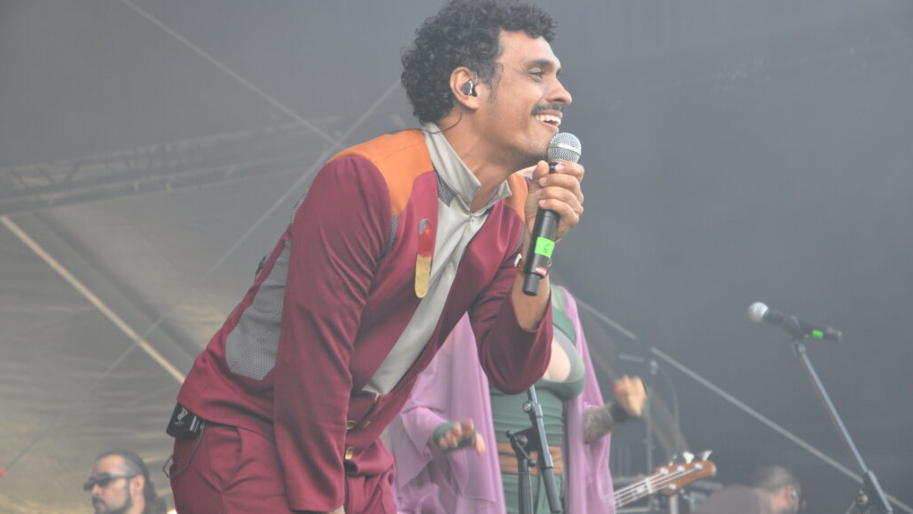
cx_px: 456
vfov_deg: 9.6
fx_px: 3051
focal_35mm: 126
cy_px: 223
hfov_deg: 17.0
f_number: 5.3
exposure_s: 1/60
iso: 640
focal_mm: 80
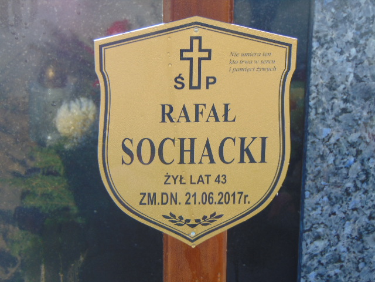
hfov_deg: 18.2
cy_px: 141
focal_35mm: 108
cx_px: 188
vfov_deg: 13.7
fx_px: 1170
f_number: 3.9
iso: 80
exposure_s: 1/125
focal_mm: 19.4
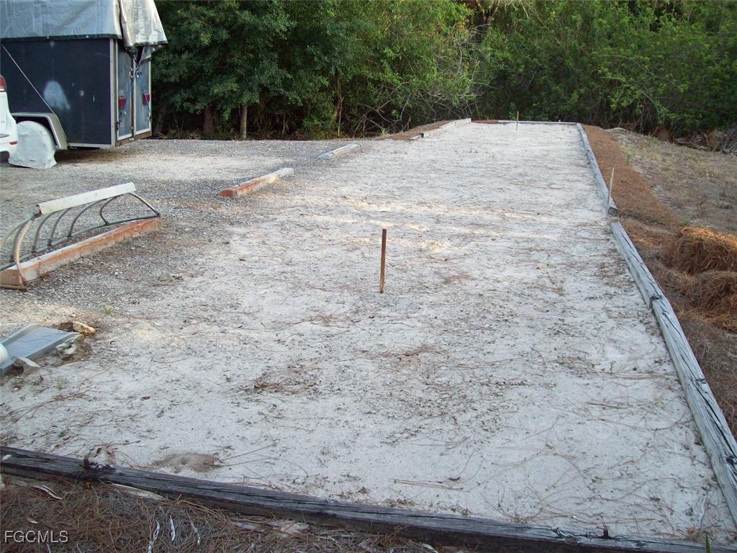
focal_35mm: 36
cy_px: 276
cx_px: 368
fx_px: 766
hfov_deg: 51.4
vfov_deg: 39.7
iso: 80
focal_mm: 6
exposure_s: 1/112
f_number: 2.7
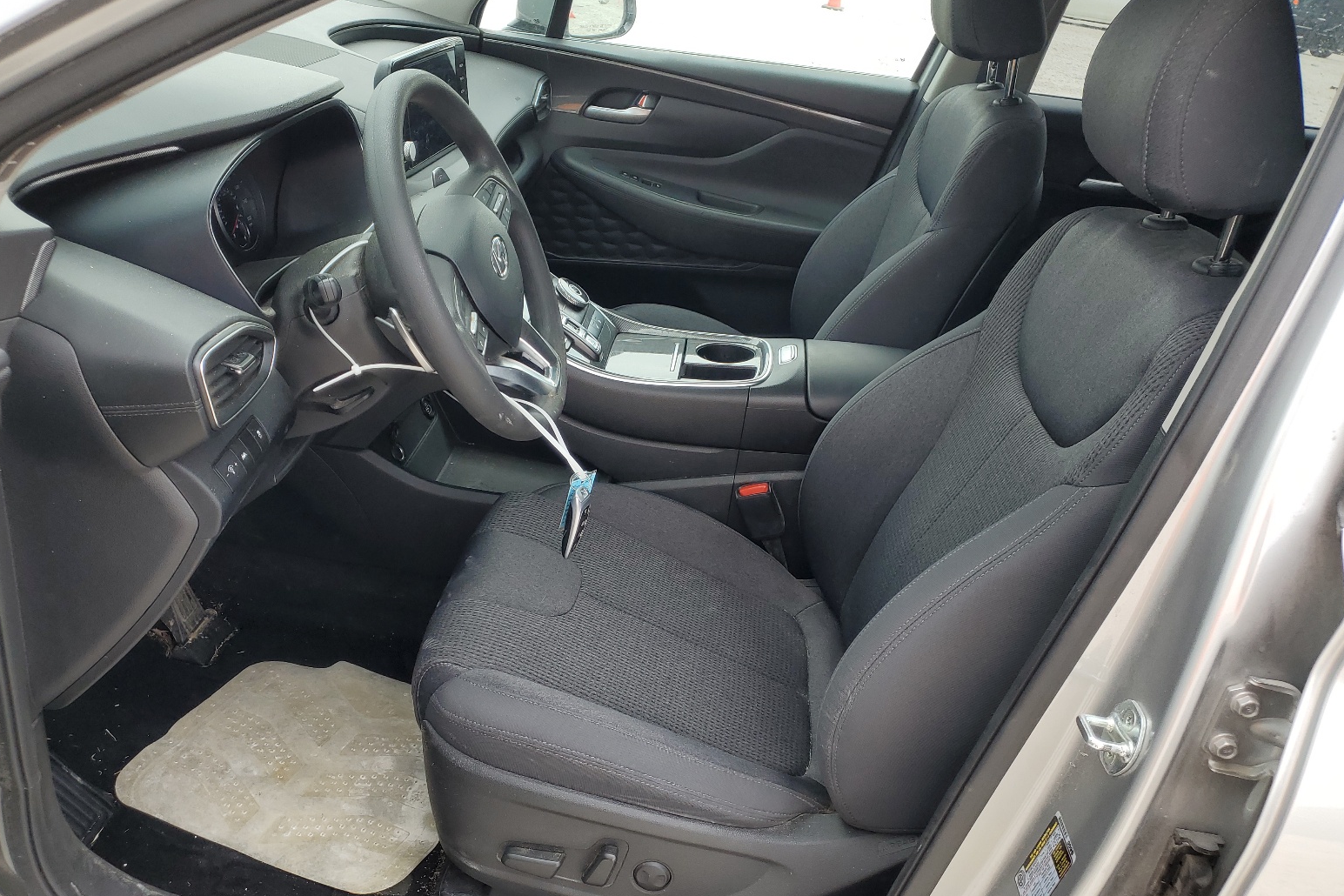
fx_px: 1045
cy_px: 447
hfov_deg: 65.5
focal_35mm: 28
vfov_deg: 46.4
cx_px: 655
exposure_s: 1/556
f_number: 1.5
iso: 50
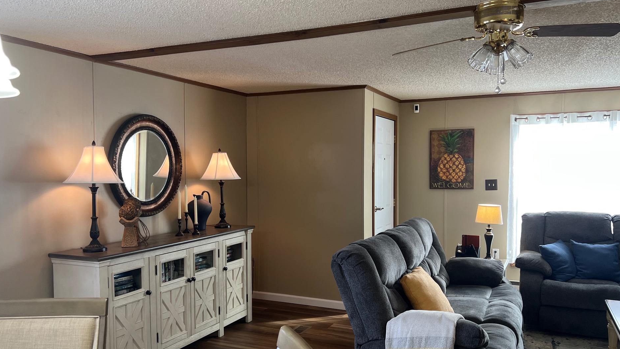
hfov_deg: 62.6
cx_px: 301
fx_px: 510
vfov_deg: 37.8
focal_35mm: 31
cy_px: 191
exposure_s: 1/120
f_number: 1.5
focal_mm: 5.7
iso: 100
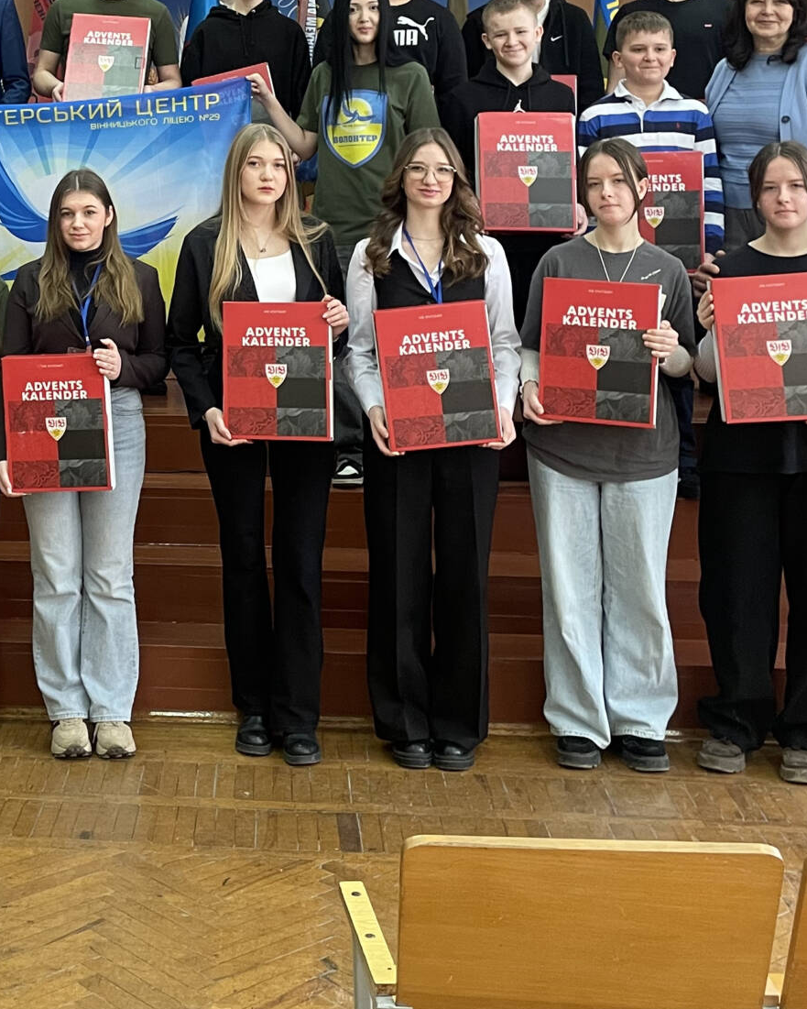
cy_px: 187
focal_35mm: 59
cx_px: 26
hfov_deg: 24.8
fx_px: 1761
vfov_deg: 31.1
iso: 160
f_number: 1.6
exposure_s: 1/50
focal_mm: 4.2
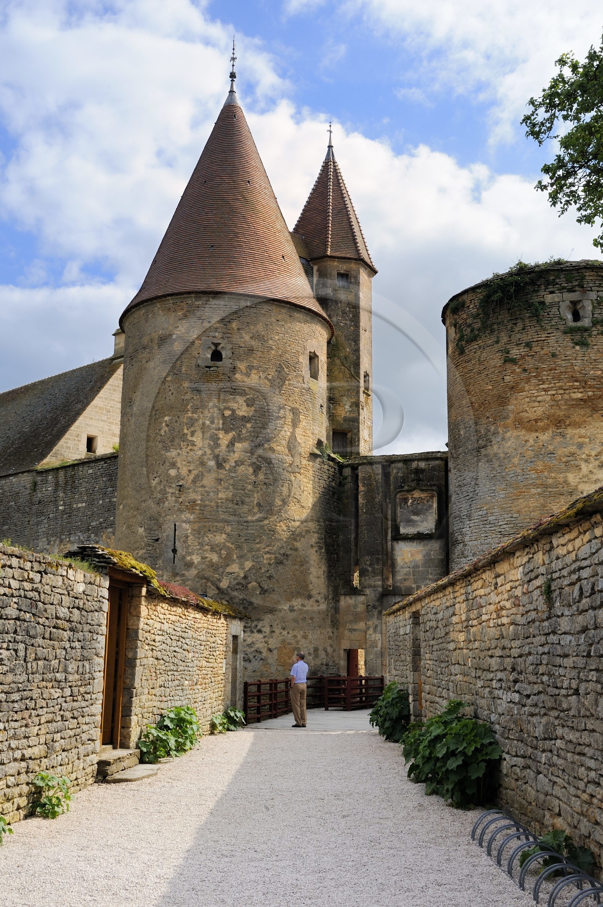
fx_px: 956
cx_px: 302
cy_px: 454
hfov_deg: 35.0
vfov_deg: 50.7
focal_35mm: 38
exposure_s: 1/160
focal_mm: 38
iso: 200
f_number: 14
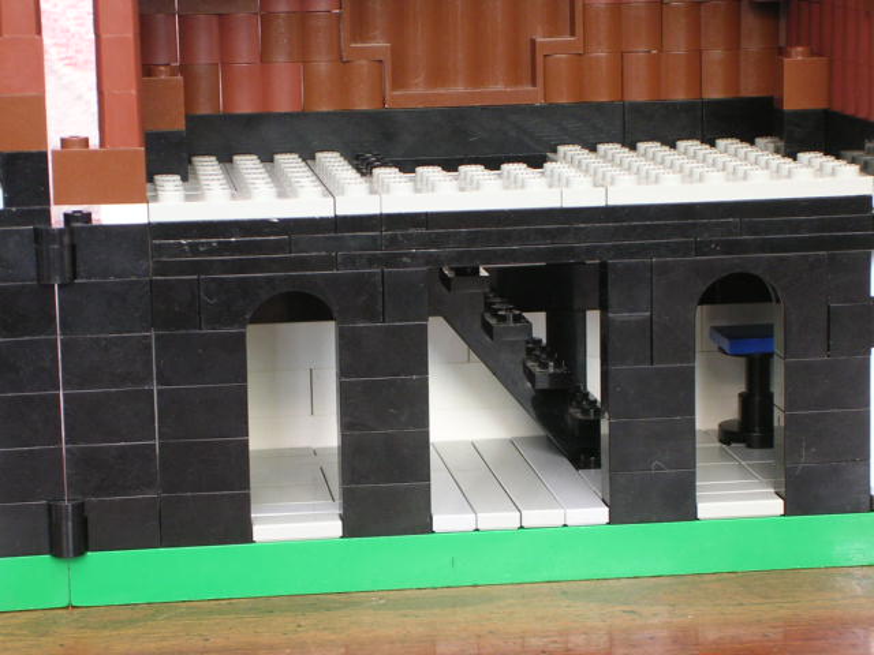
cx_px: 437
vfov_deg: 12.9
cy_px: 328
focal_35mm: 115
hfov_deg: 17.1
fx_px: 2904
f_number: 4.9
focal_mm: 17.4
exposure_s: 1/1.4
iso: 200
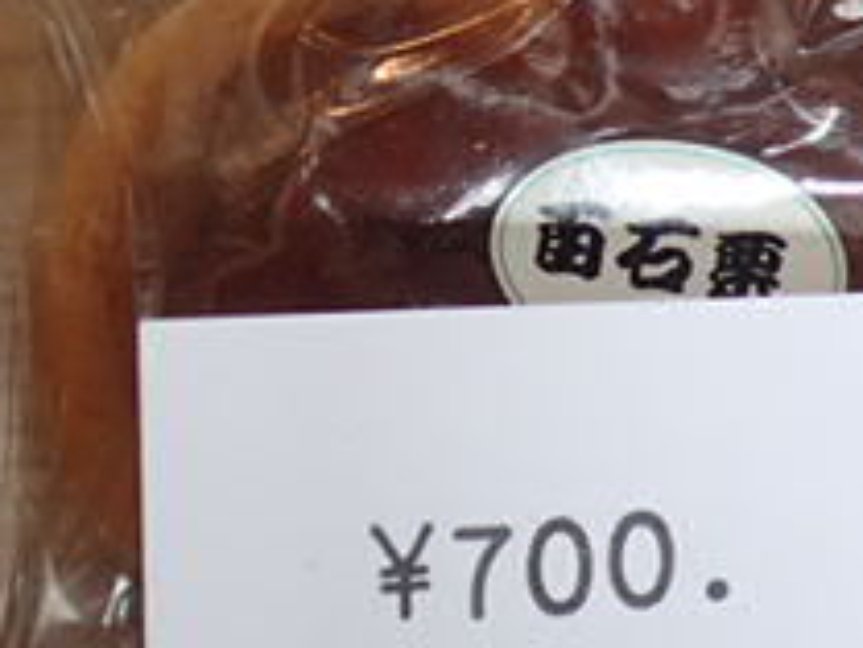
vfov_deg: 15.5
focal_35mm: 92
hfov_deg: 20.8
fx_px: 2295
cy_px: -144
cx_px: 66
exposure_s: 1/60
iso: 200
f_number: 2.3
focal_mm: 5.5
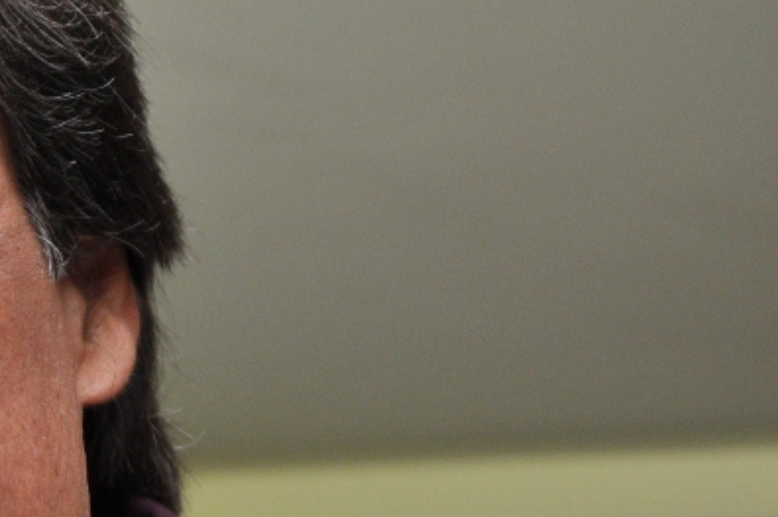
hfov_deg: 14.9
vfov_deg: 10.8
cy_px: 372
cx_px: -462
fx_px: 2720
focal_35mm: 126
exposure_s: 1/50
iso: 640
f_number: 5.6
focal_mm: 26
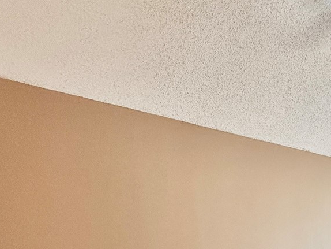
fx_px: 373
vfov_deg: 29.1
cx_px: 333
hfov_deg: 41.4
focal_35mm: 39
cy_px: 332
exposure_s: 1/120
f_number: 2.2
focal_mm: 2.22
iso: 250
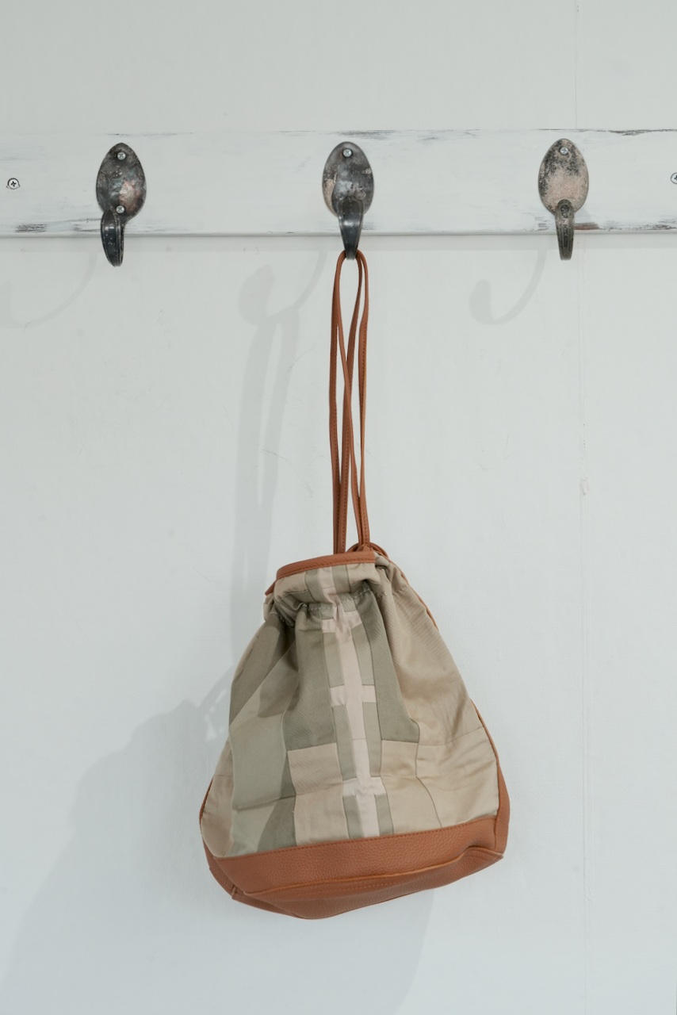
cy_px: 508
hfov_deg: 14.7
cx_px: 338
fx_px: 2622
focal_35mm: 93
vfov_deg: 21.9
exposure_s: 1/50
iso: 1000
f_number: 10
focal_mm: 93
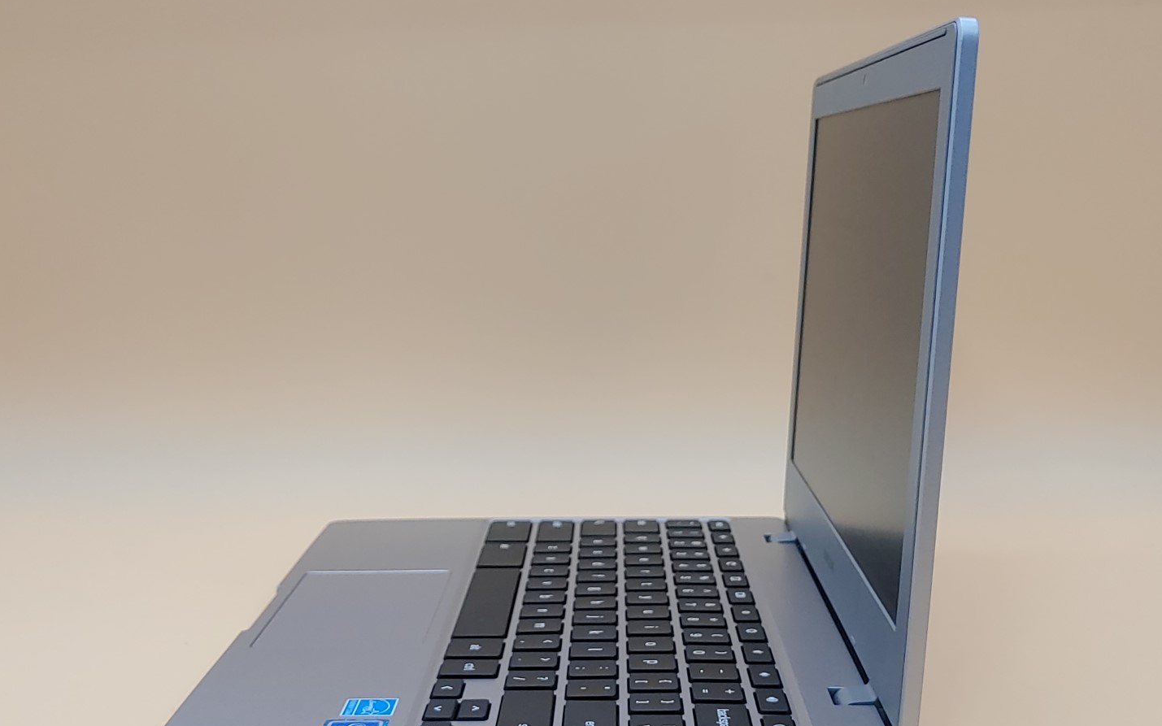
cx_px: 584
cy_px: 402
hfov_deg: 42.6
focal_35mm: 47
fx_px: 1488
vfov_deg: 27.4
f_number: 1.8
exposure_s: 1/120
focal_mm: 4.36
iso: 50
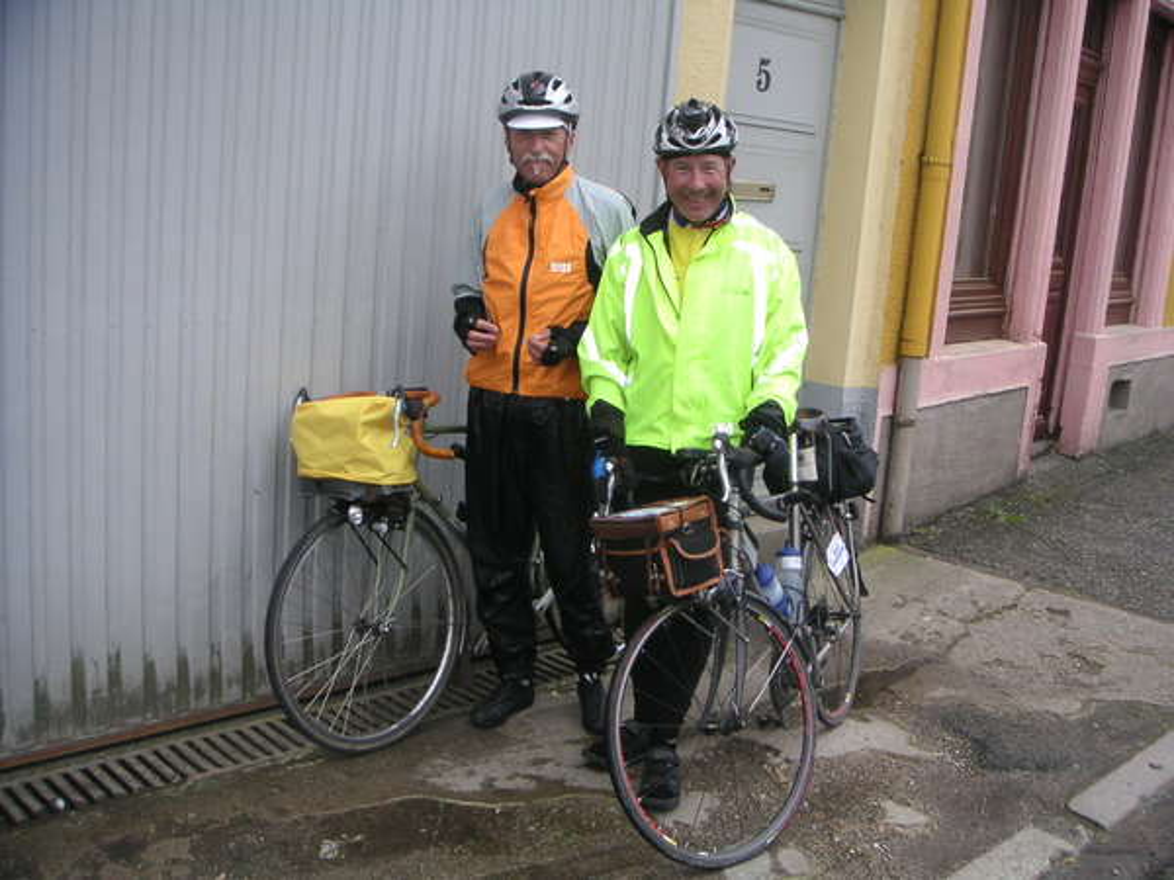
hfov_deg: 49.0
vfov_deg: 37.7
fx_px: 1289
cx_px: 587
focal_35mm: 38
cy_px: 440
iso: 50
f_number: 2.8
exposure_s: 1/250
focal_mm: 6
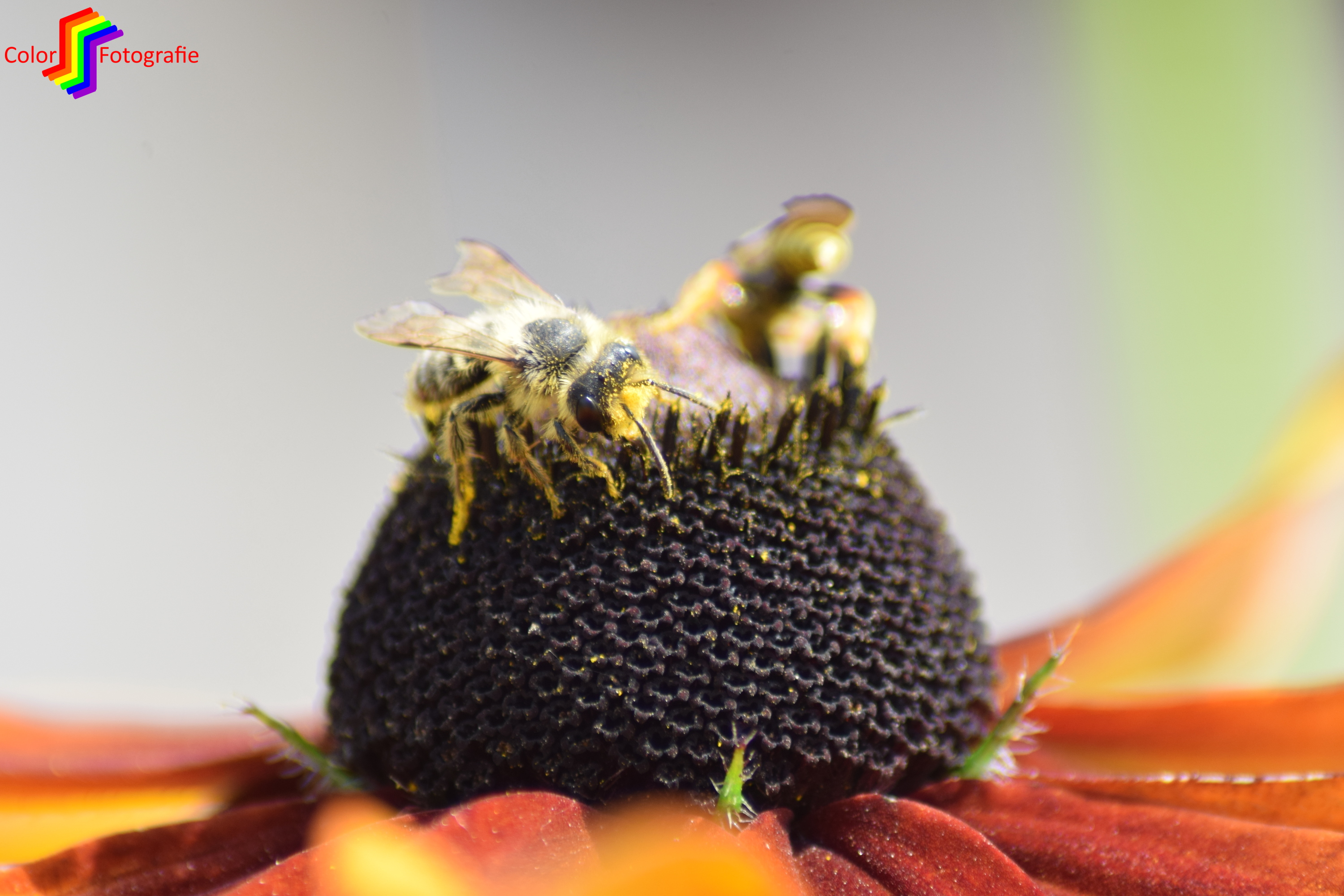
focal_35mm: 450
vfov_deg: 3.1
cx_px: 672
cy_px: 448
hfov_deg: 4.6
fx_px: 16799
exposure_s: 1/320
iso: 400
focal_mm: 300
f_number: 10
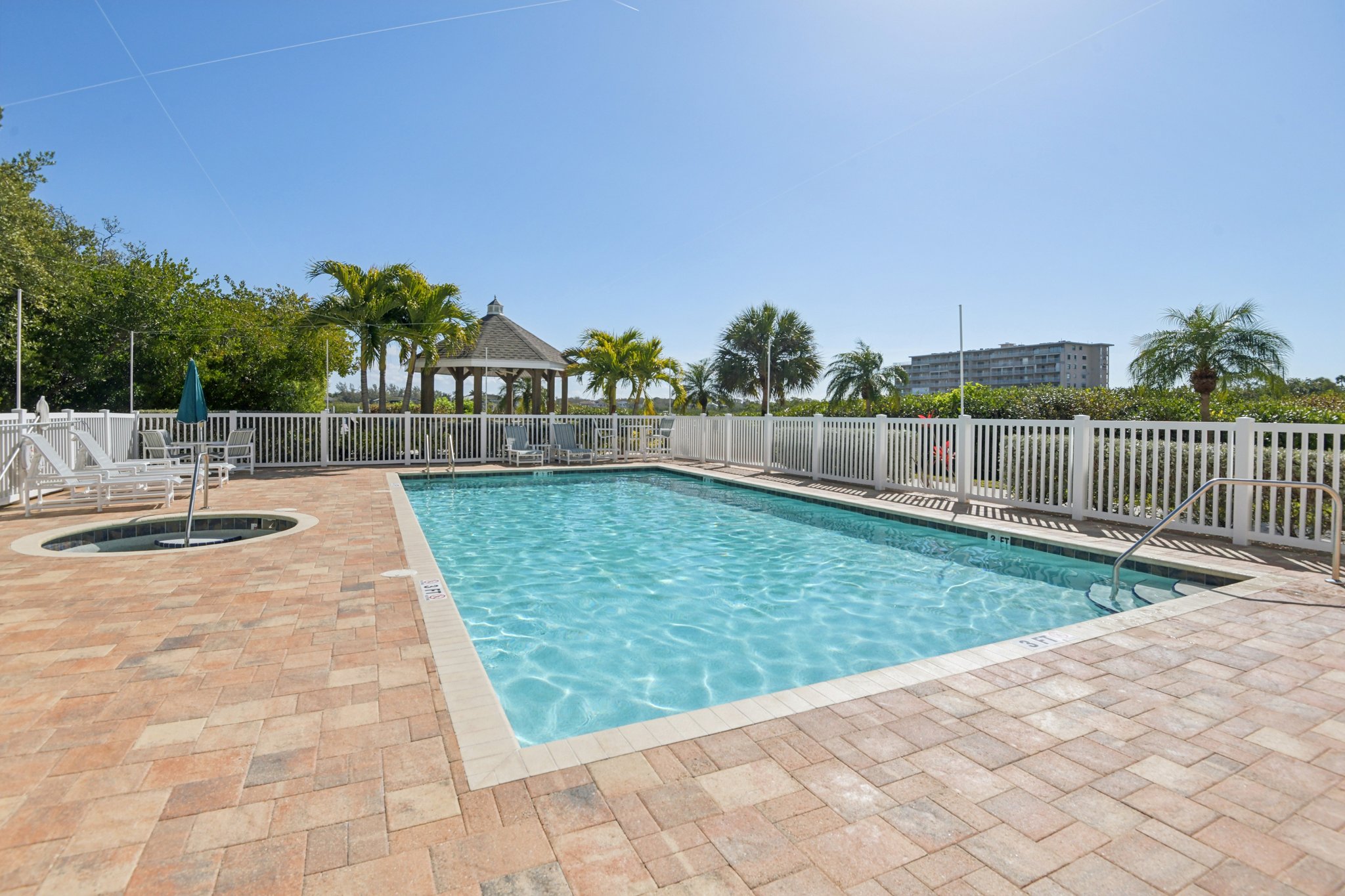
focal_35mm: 16
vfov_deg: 73.7
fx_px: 598
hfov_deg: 96.7
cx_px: 672
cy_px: 448
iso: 400
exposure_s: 1/3200
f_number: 8
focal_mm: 16
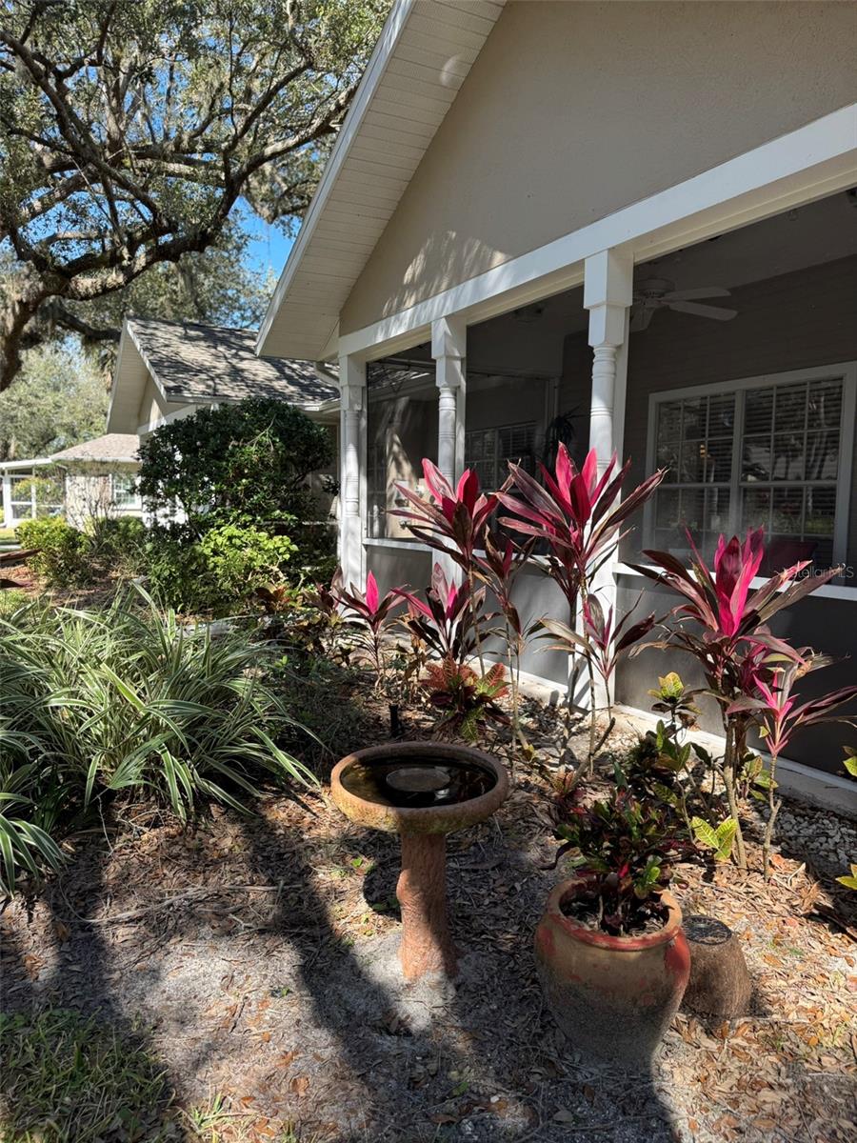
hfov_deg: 56.8
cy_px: 572
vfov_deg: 71.6
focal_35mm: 24
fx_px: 792
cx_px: 428
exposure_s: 1/593
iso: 80
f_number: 1.78
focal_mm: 6.76
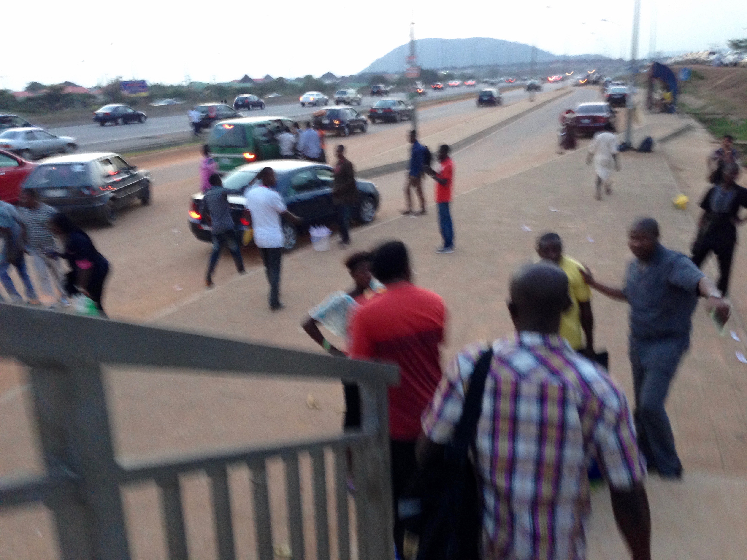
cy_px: 280
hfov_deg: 55.4
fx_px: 712
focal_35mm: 33
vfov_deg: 42.9
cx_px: 374
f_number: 2.4
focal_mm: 4.12
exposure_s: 1/20
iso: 160
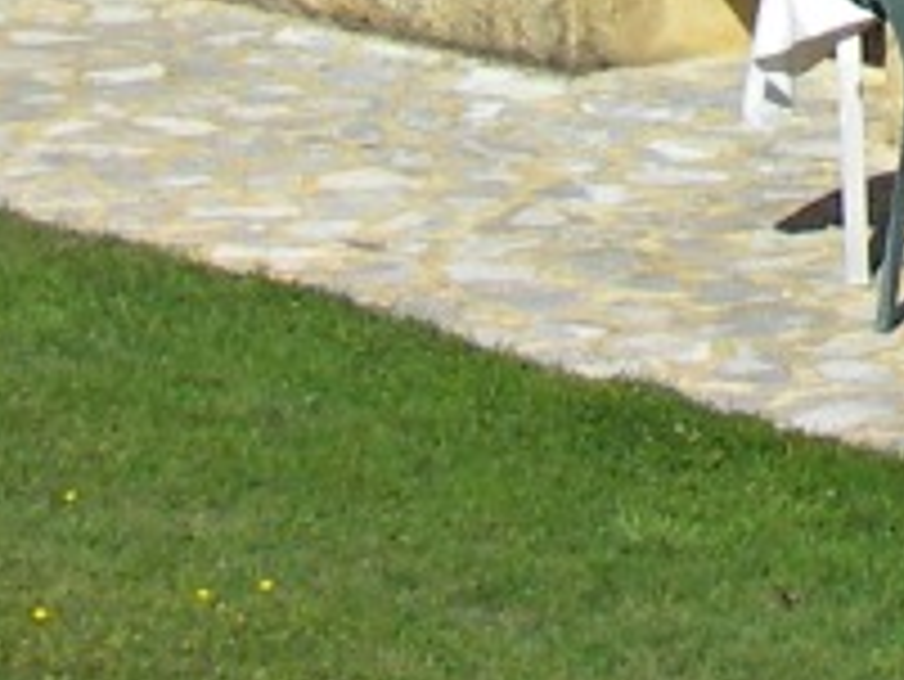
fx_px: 4939
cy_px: -964
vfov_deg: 7.4
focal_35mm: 189
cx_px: 1129
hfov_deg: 10.3
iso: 50
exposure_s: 1/320
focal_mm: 6.3
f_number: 6.6
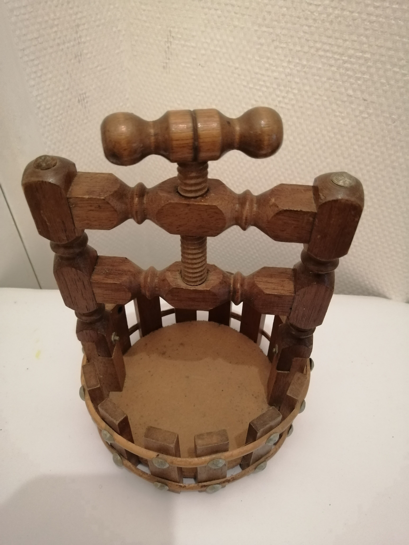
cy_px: 272
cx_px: 204
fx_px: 410
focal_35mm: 26
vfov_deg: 67.3
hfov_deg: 53.1
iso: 640
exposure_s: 1/50
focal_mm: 3.96
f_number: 1.8
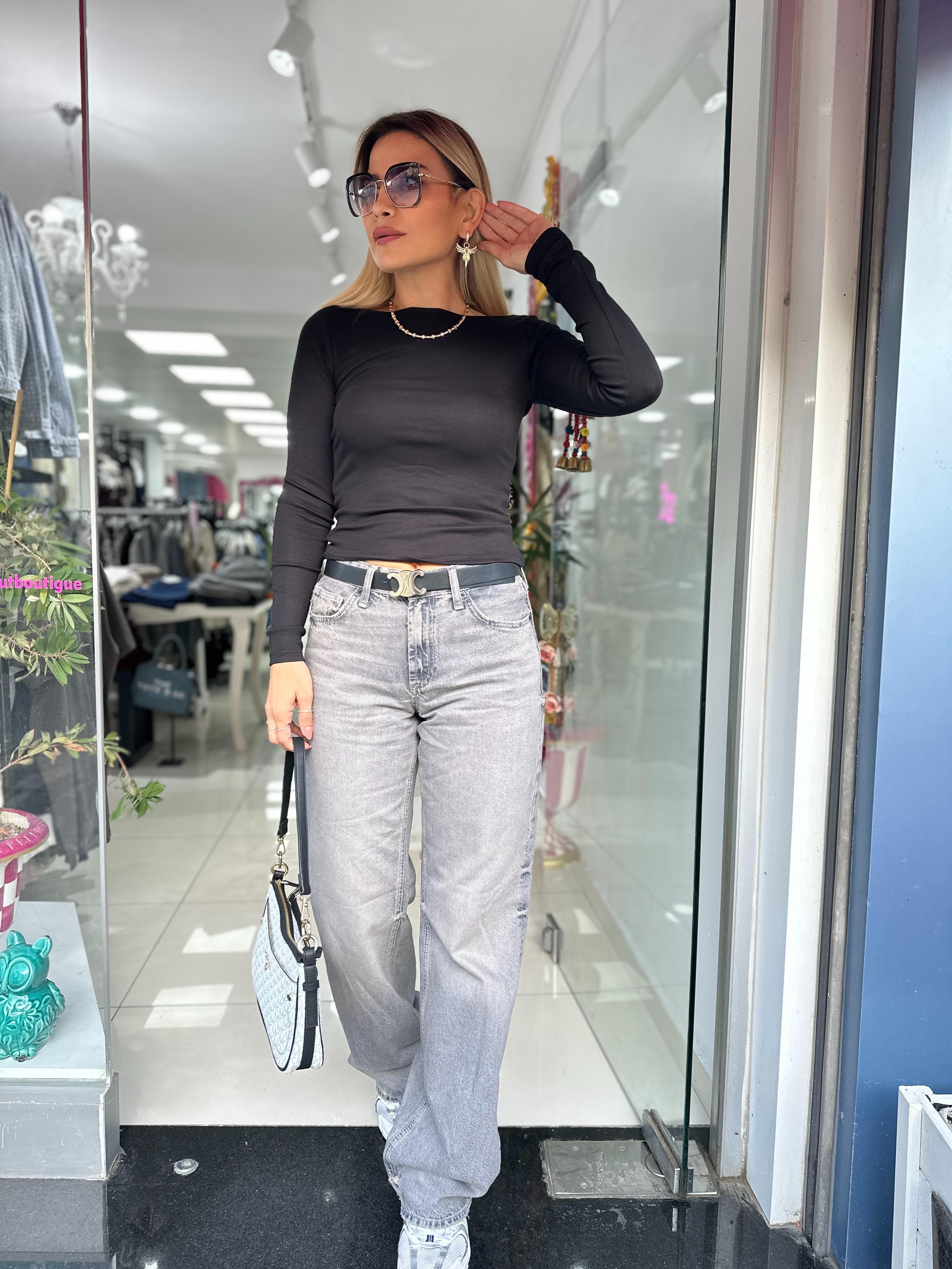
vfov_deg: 71.6
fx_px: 880
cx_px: 476
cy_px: 634
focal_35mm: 24
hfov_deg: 56.8
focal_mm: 6.86
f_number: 1.78
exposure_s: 1/122
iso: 50
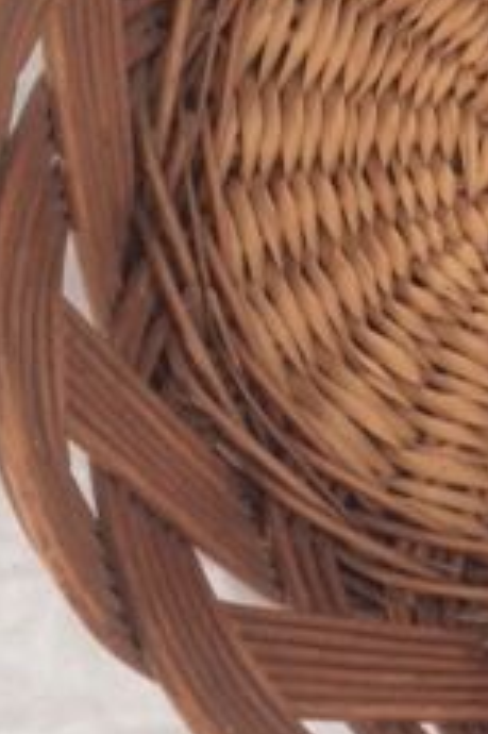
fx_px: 1710
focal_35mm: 84
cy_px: 160
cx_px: 600
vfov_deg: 23.9
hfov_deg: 15.6
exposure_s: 1/50
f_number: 2.2
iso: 40
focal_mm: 4.15
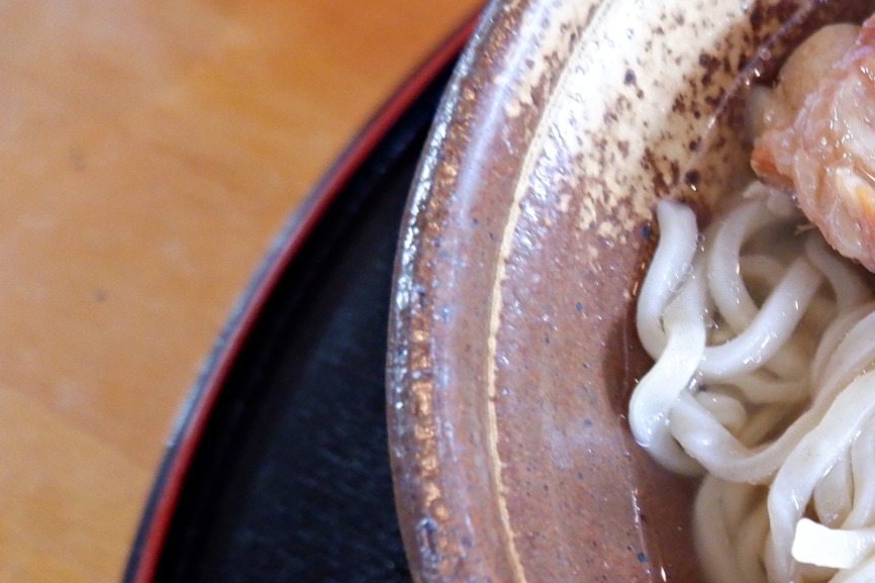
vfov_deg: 19.9
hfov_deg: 24.5
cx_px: 1230
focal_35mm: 68
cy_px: 415
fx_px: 1652
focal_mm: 15
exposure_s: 1/25
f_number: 3.5
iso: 1600
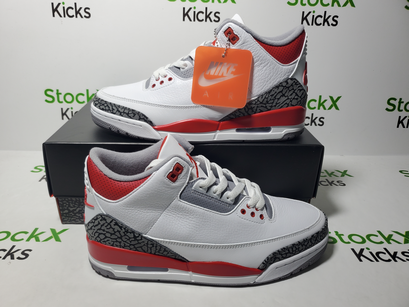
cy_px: 154
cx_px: 204
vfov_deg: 53.1
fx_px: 307
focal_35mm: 26
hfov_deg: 67.3
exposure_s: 1/461
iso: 50
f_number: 1.5
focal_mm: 4.3
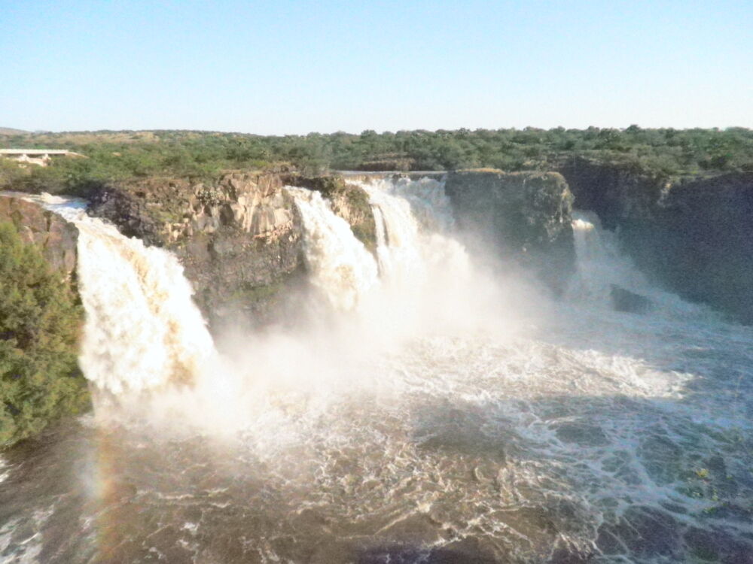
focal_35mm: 26
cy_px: 282
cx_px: 376
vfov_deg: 53.1
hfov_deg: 67.3
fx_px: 566
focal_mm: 4.65
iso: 1600
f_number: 7.8
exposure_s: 1/2000
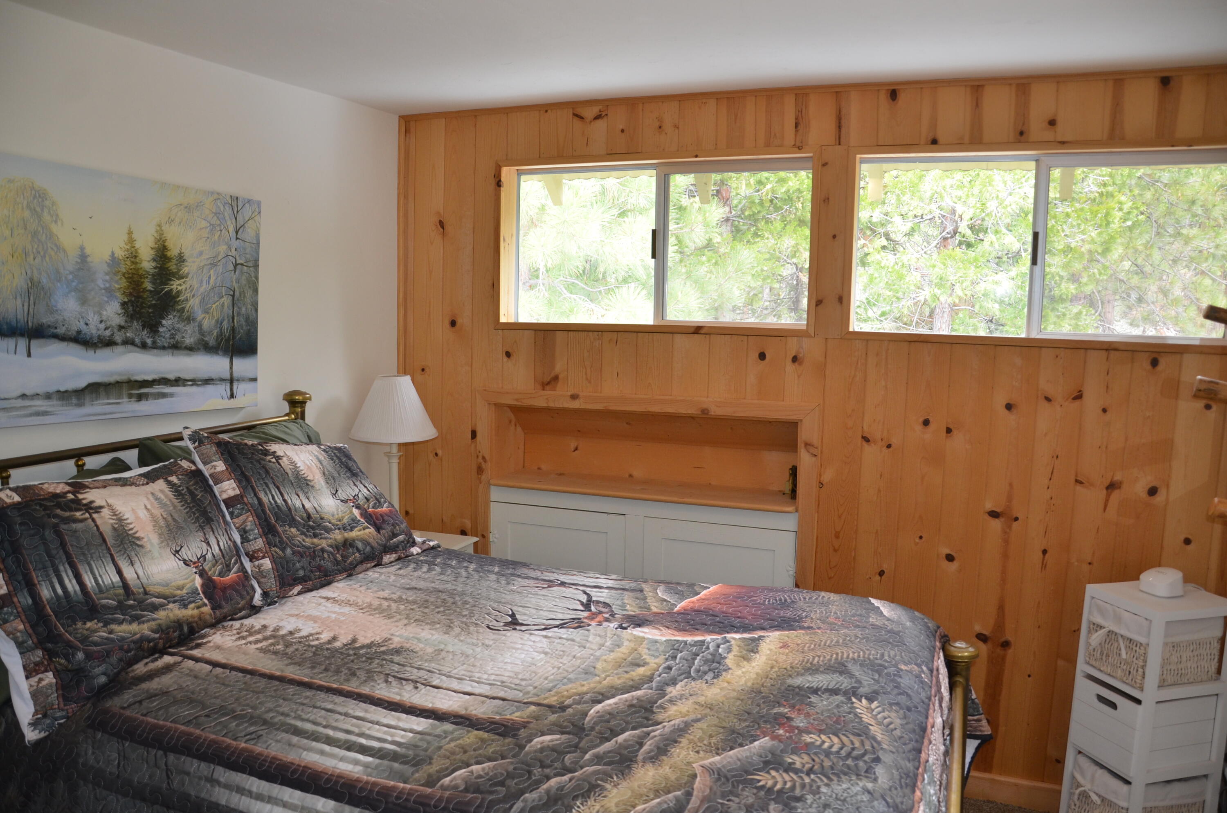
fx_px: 918
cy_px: 406
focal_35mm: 27
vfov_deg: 47.7
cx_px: 614
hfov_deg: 67.5
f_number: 3.5
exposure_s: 1/125
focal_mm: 18
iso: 400
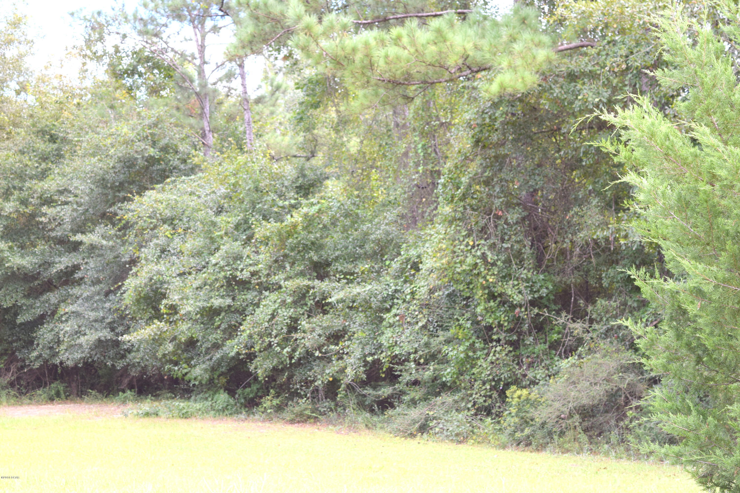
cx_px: 370
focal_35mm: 78
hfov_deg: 26.0
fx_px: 1603
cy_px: 246
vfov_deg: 17.5
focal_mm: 52
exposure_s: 1/200
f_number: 7.1
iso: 400
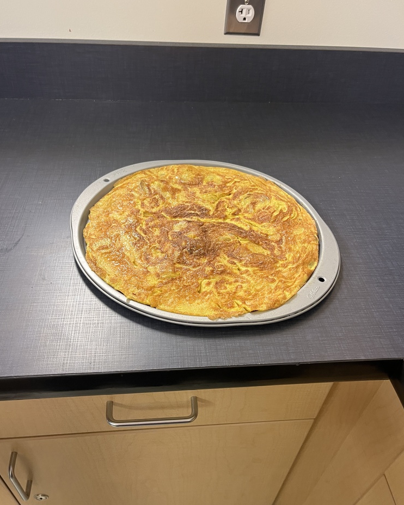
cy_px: 261
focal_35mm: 28
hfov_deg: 51.5
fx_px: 419
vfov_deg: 62.2
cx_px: 197
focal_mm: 5.1
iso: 200
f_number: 1.6
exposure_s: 1/60
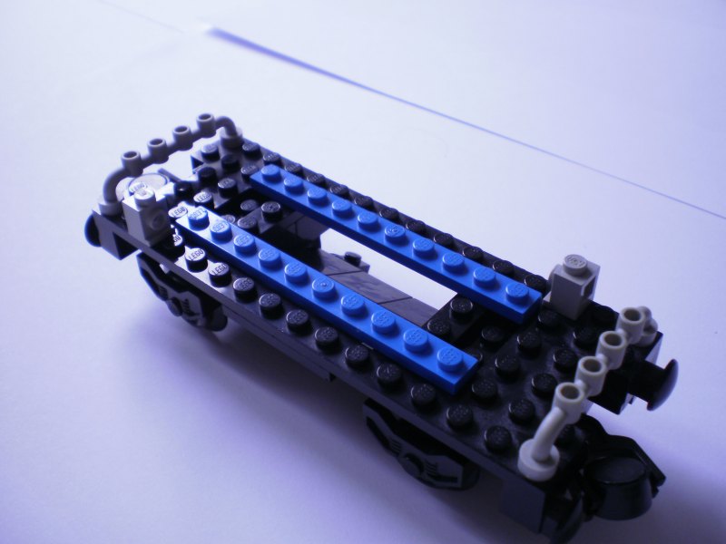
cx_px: 363
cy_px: 272
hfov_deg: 51.4
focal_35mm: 36
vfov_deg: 39.7
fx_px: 755
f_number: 3.1
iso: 125
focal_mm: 6.3
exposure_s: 1/15
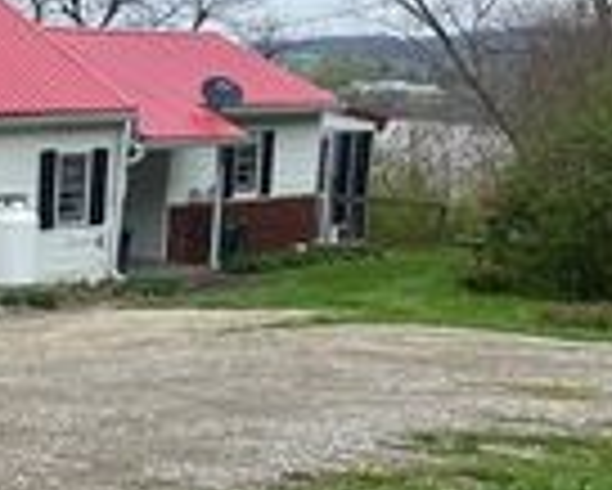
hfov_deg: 17.5
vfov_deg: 16.5
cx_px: -414
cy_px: 357
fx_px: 1686
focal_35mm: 93
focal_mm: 5.7
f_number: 1.5
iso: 50
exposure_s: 1/2404
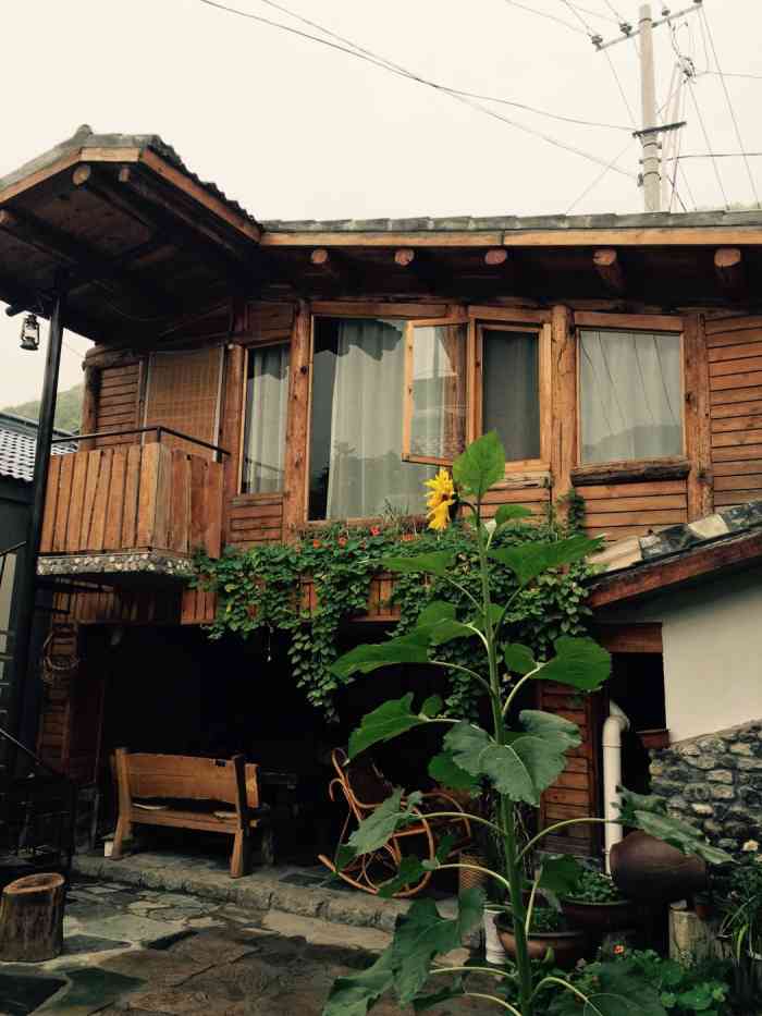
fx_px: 851
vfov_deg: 61.7
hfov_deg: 48.2
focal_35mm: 29
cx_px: 381
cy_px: 508
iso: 25
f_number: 2.2
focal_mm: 4.15
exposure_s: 1/133
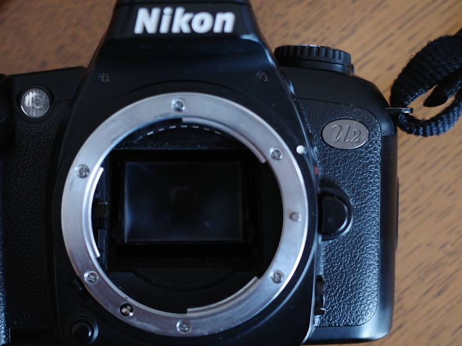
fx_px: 694
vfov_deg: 28.0
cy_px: 201
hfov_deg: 36.5
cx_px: 153
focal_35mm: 52
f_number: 2.8
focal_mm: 18.3
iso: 400
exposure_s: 1/10
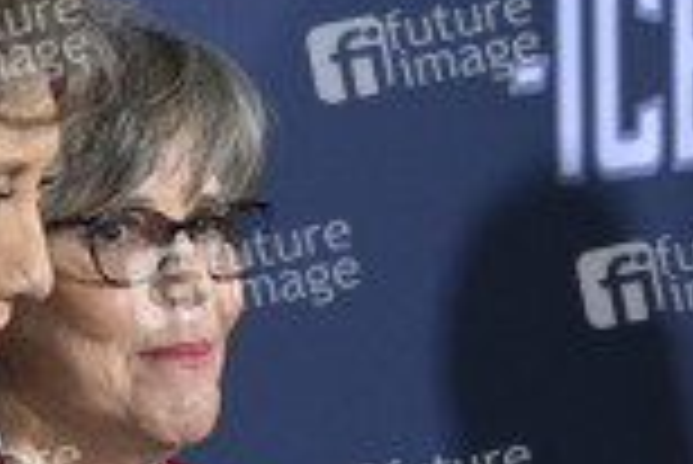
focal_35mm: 584
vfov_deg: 2.4
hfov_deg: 3.5
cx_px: -148
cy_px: 387
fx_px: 11252
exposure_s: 1/320
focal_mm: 200
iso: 2000
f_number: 6.3
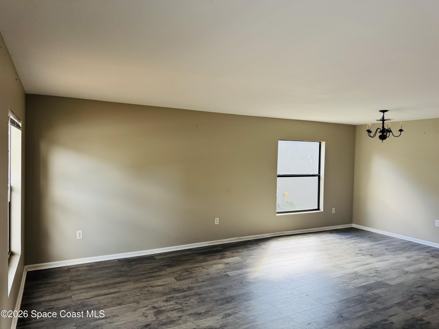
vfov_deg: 56.8
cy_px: 164
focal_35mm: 24
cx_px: 220
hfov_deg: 71.6
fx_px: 304
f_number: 1.78
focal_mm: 6.76
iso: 160
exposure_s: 1/121
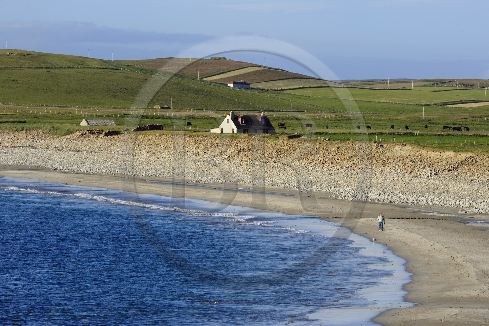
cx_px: 244
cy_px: 163
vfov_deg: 6.9
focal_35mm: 200
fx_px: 2716
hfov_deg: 10.3
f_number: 14
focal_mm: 200
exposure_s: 1/250
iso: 400
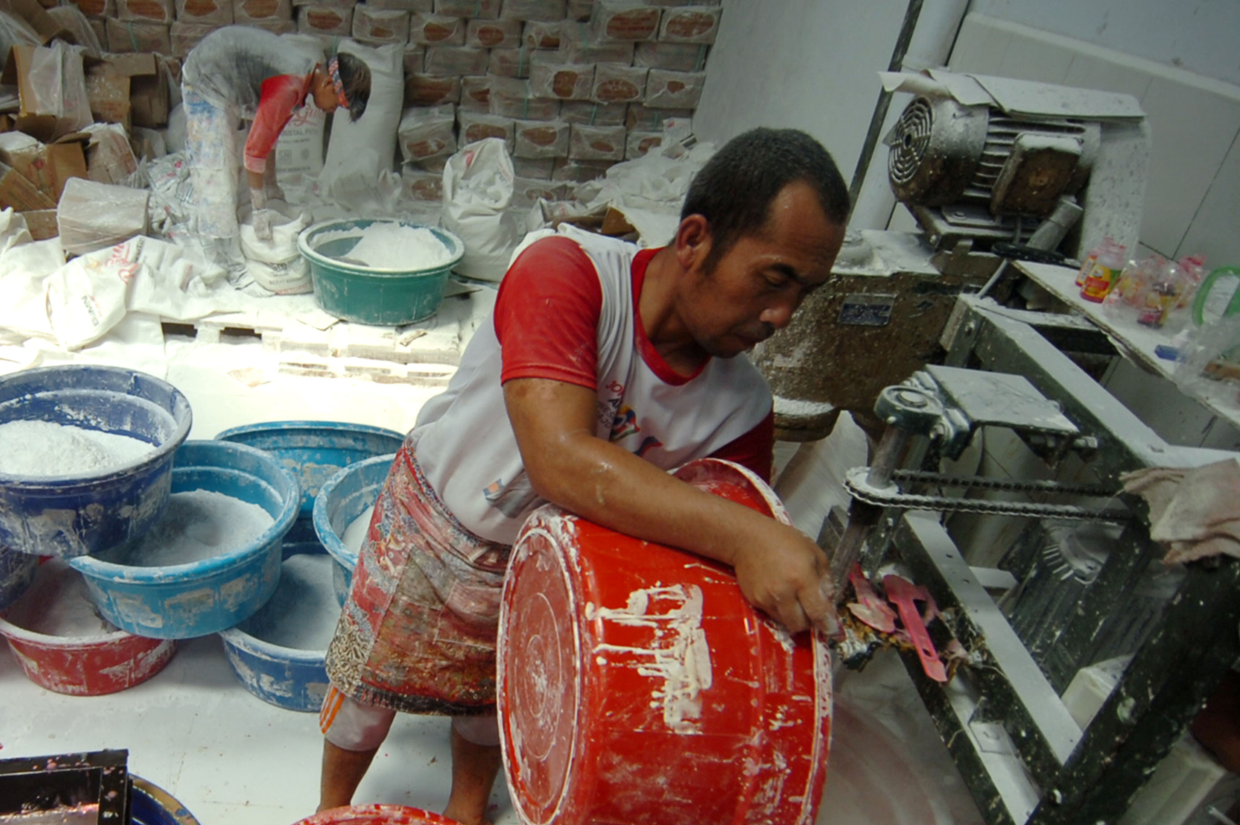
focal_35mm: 26
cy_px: 535
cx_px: 383
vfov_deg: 48.8
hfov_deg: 66.9
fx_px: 895
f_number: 4
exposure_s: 1/400
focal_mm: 12
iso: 400
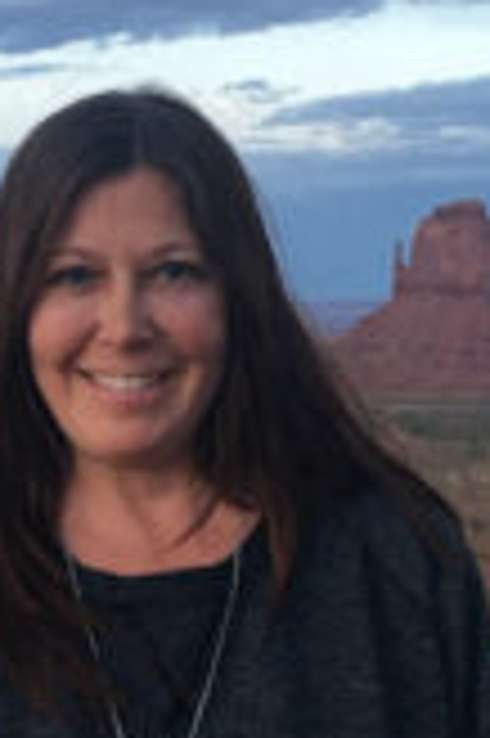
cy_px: 358
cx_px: 34
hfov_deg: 14.5
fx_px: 1903
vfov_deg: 21.9
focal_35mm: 93
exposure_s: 1/30
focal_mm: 4.15
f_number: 2.2
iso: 40
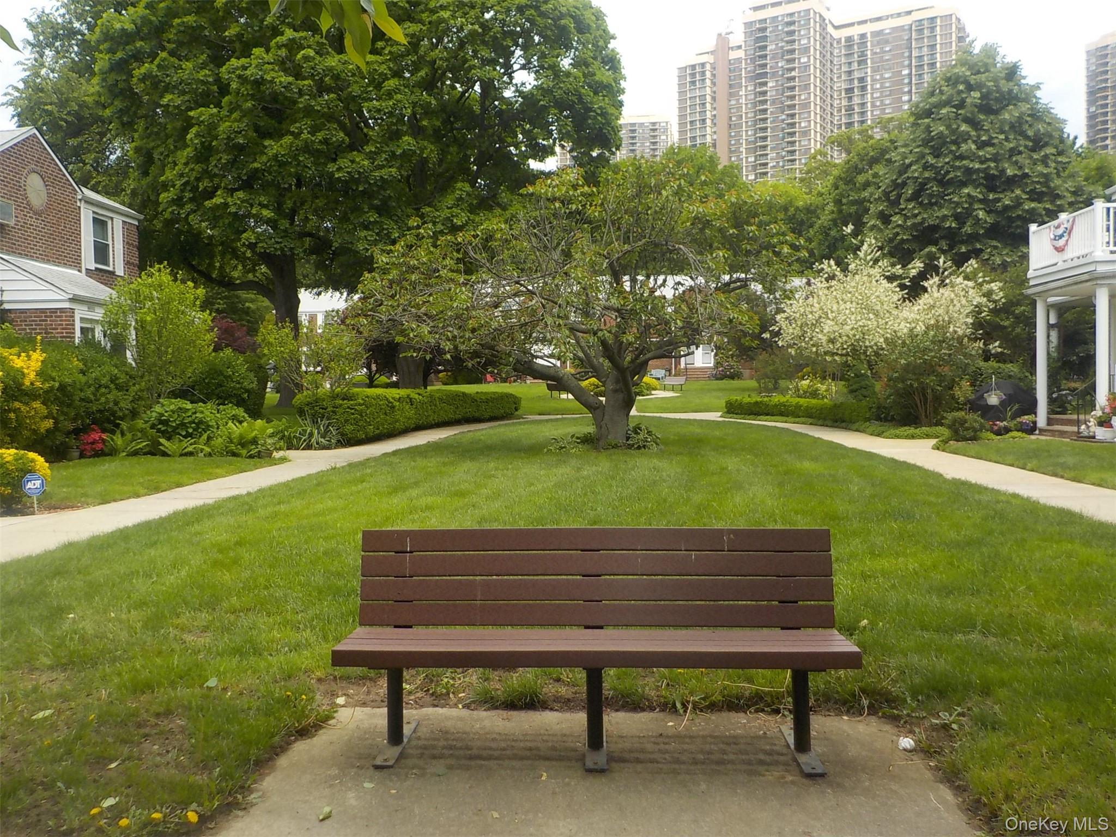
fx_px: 967
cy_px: 418
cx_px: 558
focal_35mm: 30
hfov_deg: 60.0
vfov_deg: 46.8
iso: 125
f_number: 3.3
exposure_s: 1/640
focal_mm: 4.1
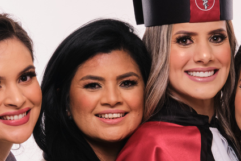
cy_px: 192
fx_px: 1378
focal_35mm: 206
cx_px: 113
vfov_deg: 6.6
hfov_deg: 10.0
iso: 200
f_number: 9
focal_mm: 48.5
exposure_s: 1/125
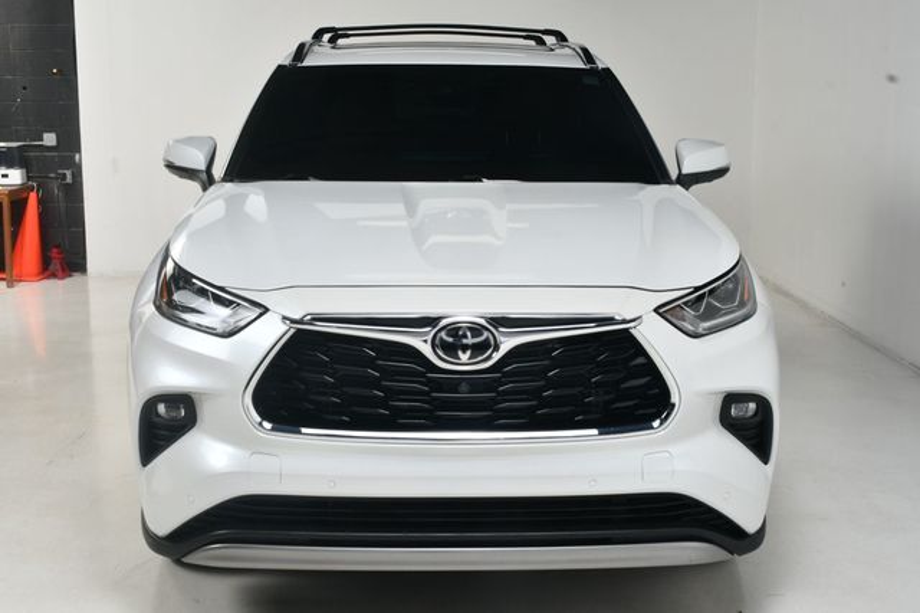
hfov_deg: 41.1
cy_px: 306
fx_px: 1226
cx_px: 460
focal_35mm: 48
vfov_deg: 28.0
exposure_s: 1/160
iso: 100
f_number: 13
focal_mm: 32
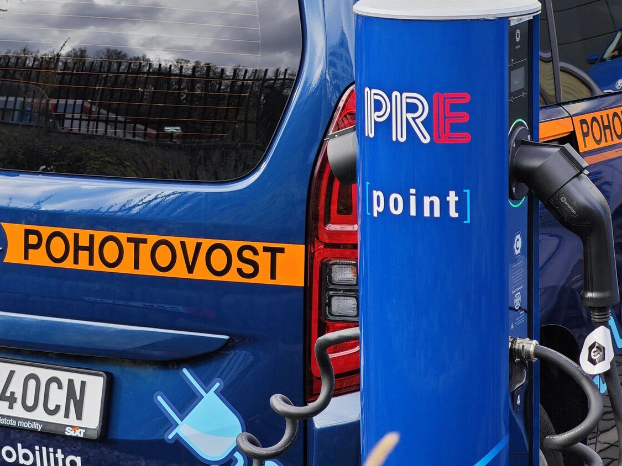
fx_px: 2300
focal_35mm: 128
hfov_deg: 15.3
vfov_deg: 11.6
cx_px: 116
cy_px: 177
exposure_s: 1/621
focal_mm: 12.28
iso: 50
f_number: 1.8
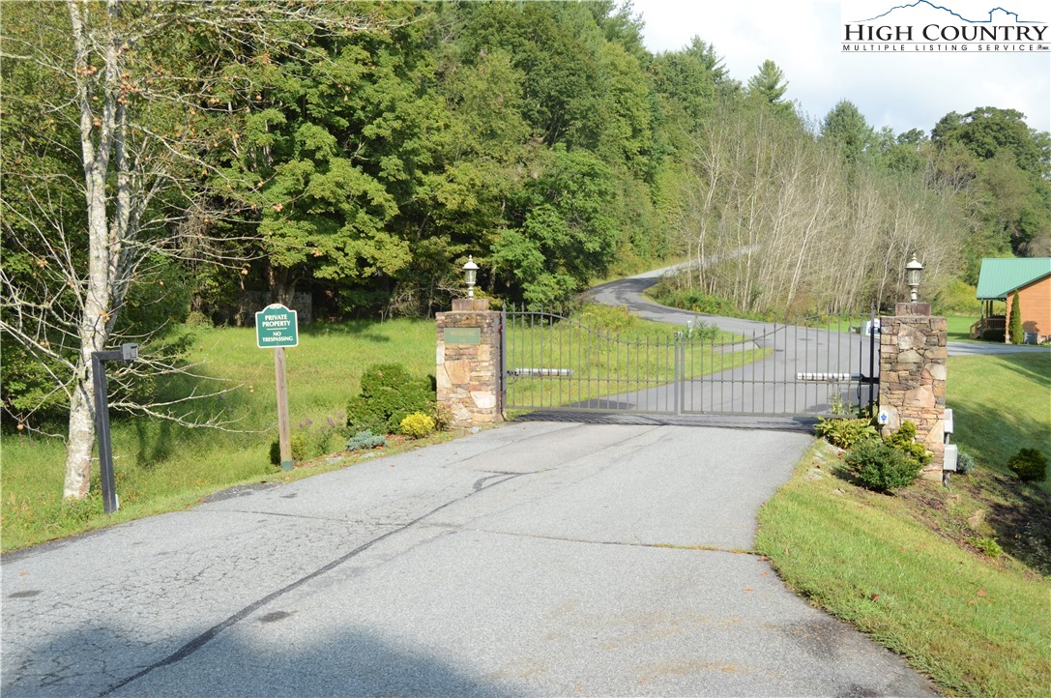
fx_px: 1006
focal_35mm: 34
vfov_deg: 38.3
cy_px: 349
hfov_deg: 55.2
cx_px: 526
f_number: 7.1
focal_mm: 23
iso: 100
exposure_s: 1/200
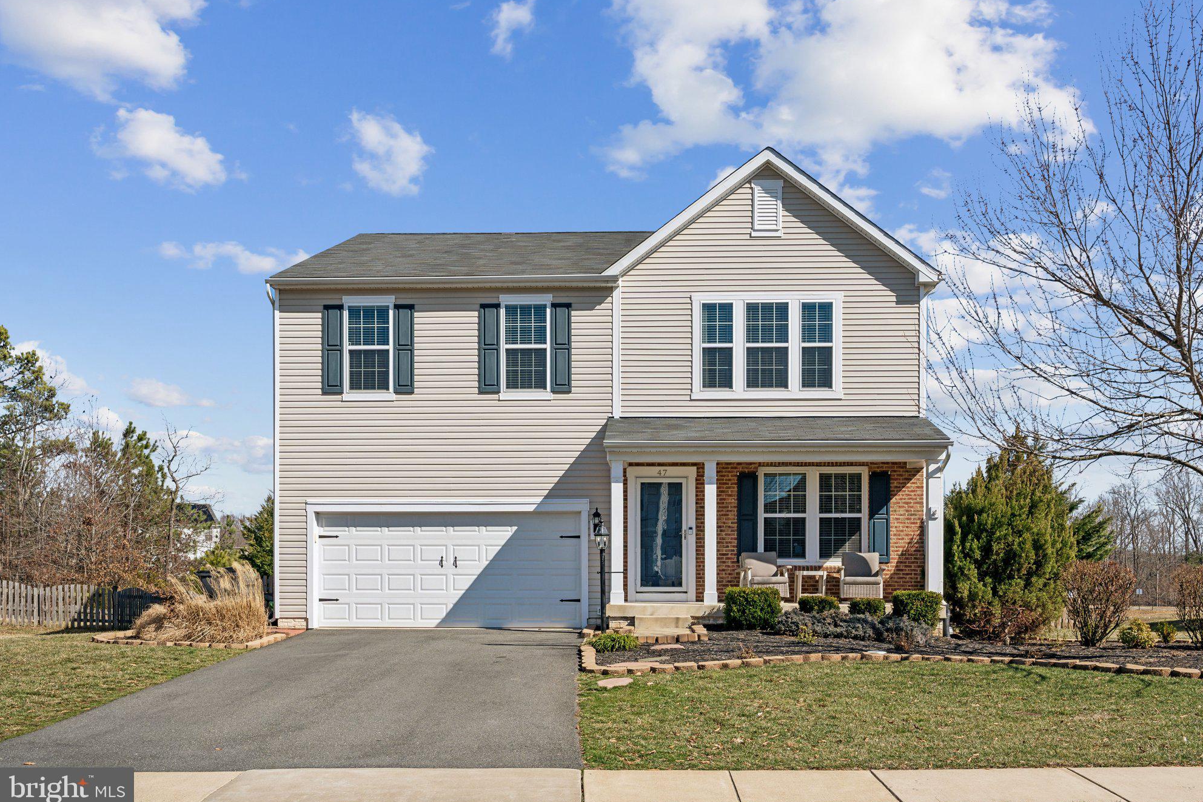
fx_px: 1069
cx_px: 620
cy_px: 398
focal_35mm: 32
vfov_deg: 41.1
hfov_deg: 58.7
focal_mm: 31
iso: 100
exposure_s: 1/250
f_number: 10
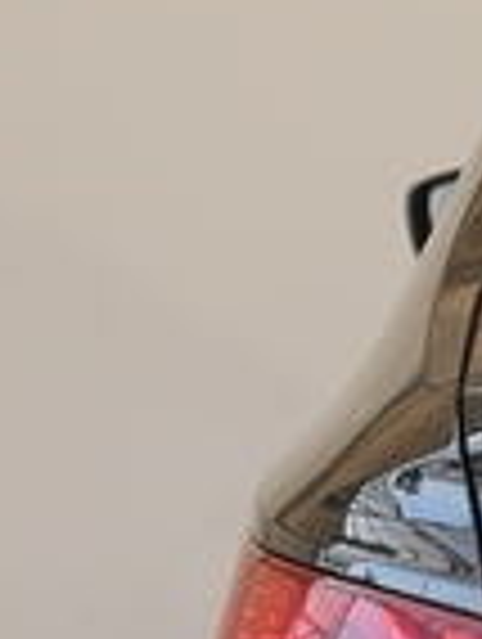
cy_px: 716
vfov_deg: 6.1
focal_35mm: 322
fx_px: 5960
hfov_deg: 4.5
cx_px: 1401
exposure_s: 1/60
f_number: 5.6
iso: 100
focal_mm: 53
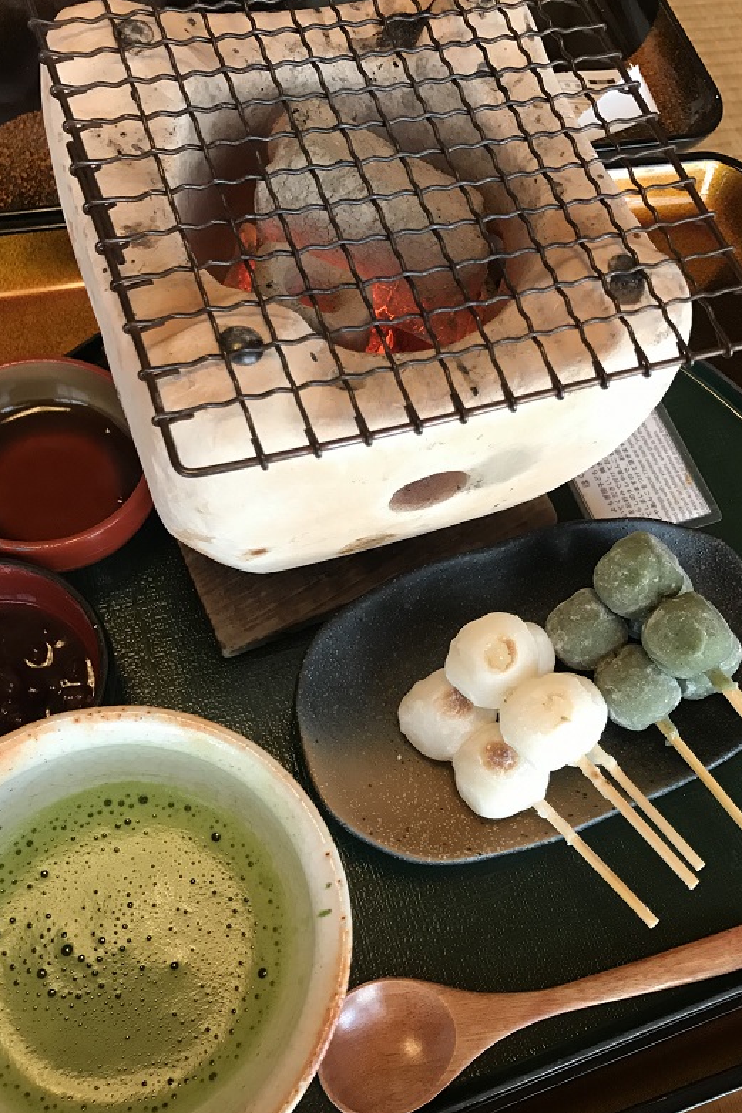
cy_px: 569
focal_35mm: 30
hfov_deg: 43.6
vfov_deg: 61.9
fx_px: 928
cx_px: 402
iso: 50
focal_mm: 3.99
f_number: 1.8
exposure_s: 1/15
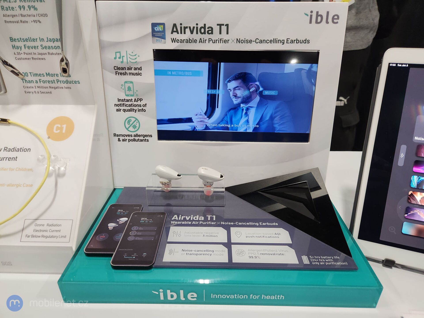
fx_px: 282
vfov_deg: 58.9
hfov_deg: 73.9
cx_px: 212
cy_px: 159
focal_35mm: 23
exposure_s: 1/100
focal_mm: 5.4
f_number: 1.8
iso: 250
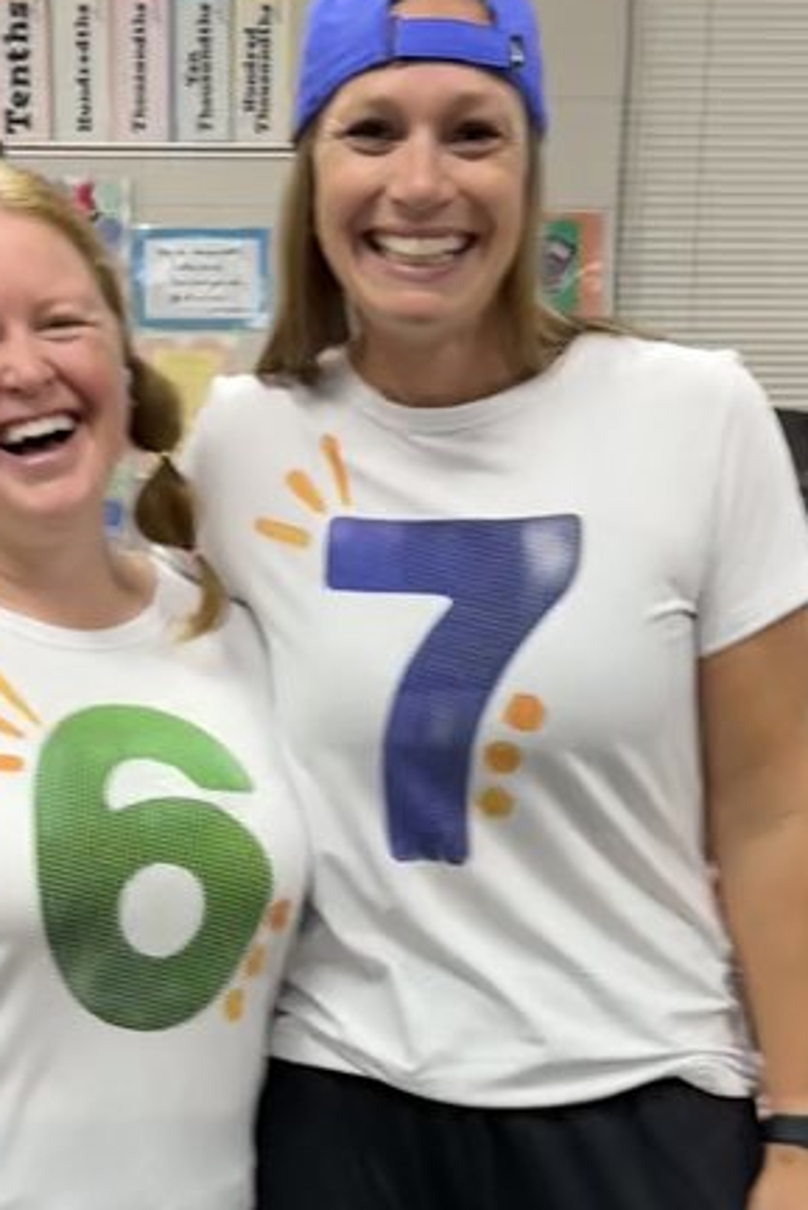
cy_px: 1168
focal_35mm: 59
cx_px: 274
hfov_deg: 22.9
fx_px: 1985
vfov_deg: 31.7
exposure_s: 1/60
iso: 160
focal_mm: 6.76
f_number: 1.78
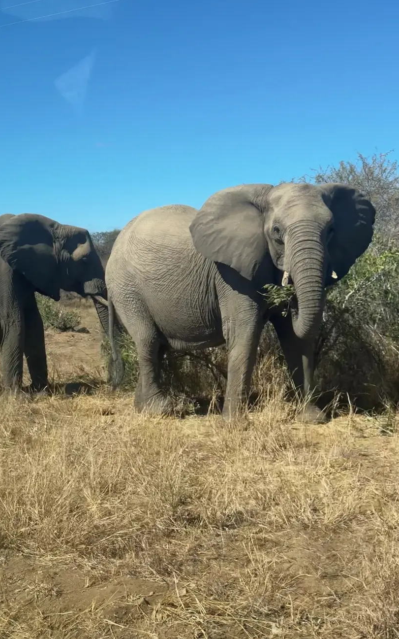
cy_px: 319
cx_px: 238
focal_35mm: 51
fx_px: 887
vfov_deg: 39.6
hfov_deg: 25.3
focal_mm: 6.76
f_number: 1.78
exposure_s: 1/792
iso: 64
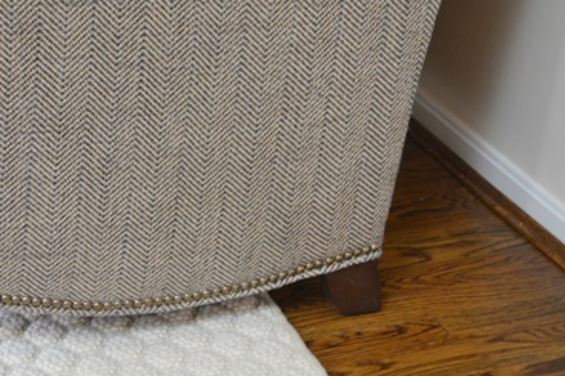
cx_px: 114
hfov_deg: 22.8
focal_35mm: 88
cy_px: 77
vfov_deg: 15.4
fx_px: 1380
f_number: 5
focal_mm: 36
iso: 1000
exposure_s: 1/30
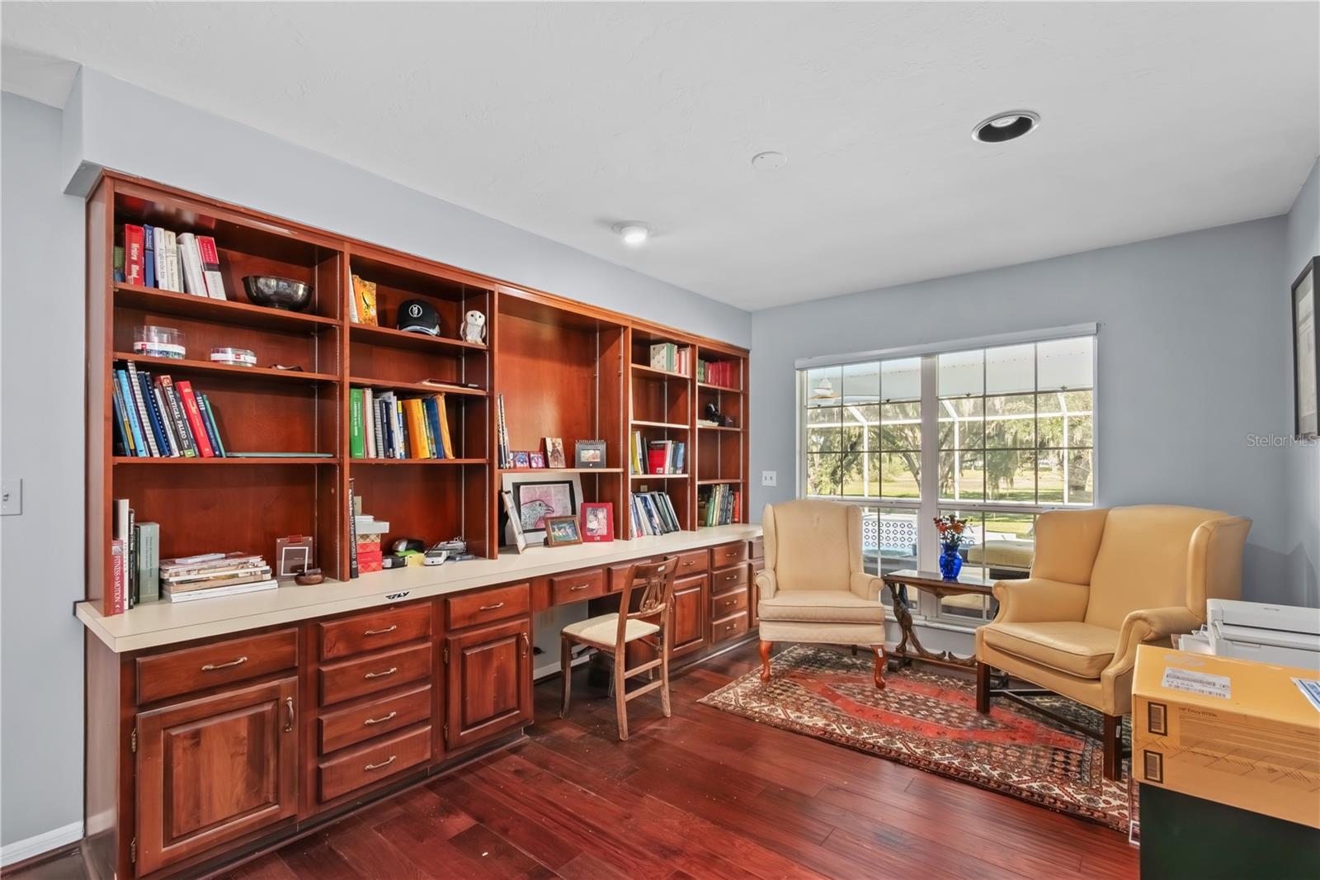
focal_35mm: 15
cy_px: 440
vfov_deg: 77.3
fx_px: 550
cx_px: 660
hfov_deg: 100.4
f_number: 9
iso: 250
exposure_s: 1/2
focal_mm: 10
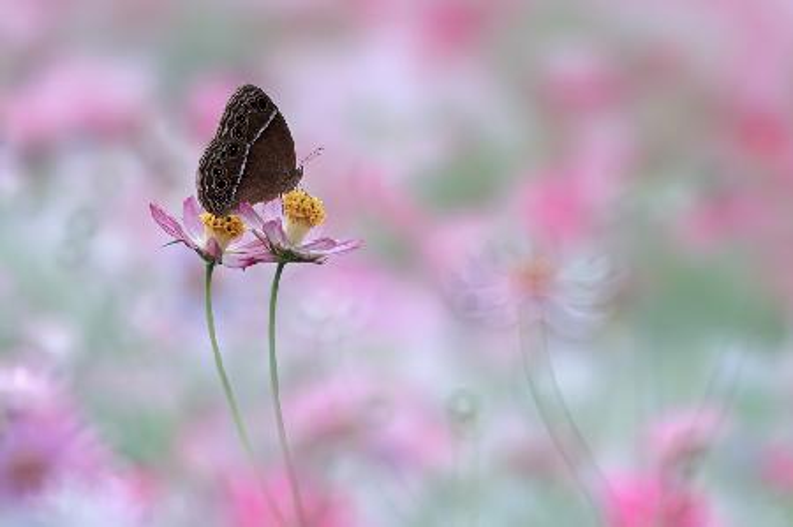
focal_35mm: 158
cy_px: 264
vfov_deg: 8.7
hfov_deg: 13.1
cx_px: 396
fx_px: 3466
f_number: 9
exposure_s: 1/160
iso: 200
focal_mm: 105
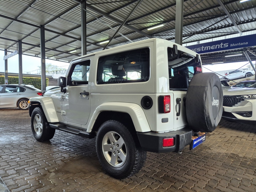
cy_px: 96
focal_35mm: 23
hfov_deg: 73.9
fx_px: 170
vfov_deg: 58.9
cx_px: 128
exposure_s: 1/180
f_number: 1.8
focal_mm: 5.4
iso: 125
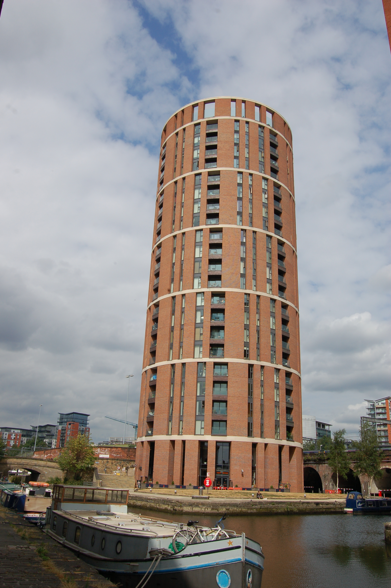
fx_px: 490
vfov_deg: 62.0
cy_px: 294
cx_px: 196
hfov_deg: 43.5
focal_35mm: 30
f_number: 10
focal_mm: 20
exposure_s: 1/400
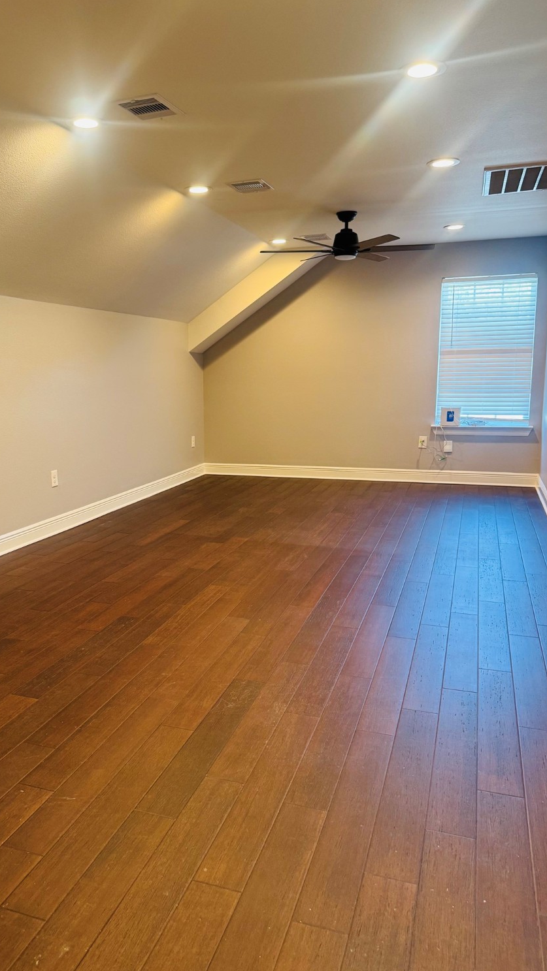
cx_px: 210
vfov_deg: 69.9
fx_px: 696
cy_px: 485
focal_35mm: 27
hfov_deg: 42.6
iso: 200
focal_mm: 6.76
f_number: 1.78
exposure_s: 1/60
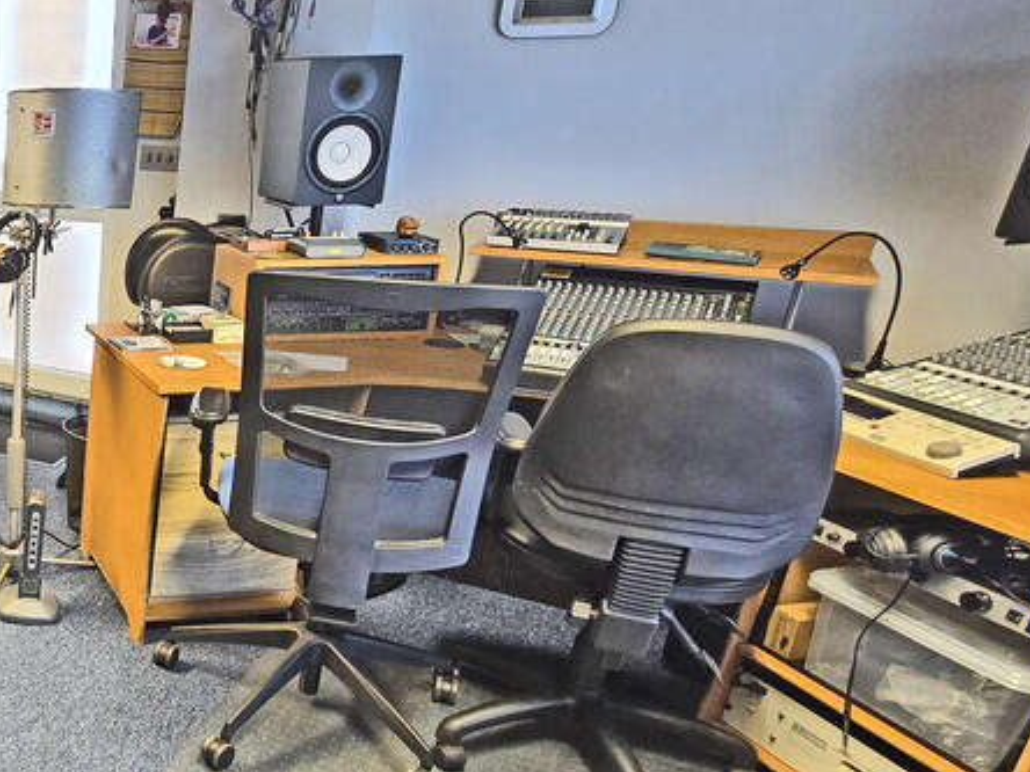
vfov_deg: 46.4
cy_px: 478
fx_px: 893
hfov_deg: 45.6
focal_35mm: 30
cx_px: -93
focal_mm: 2.2
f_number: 2.2
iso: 200
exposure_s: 1/50
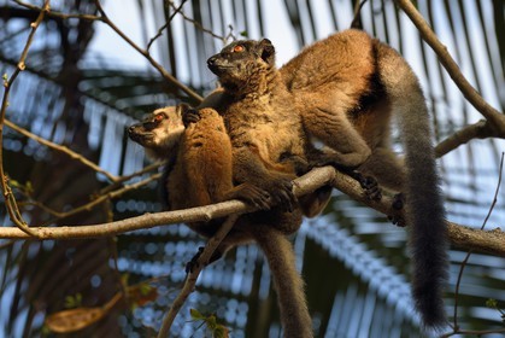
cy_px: 169
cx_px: 252
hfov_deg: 12.8
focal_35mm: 160
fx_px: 2246
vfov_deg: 8.6
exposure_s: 1/320
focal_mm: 160
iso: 400
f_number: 6.3
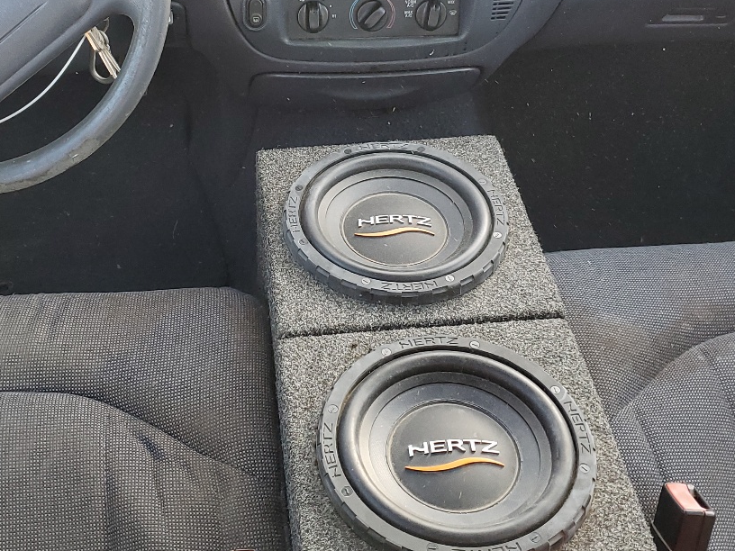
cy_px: 212
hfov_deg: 37.4
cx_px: 301
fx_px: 1083
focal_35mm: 51
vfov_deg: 28.5
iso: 83
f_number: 1.5
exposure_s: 1/120
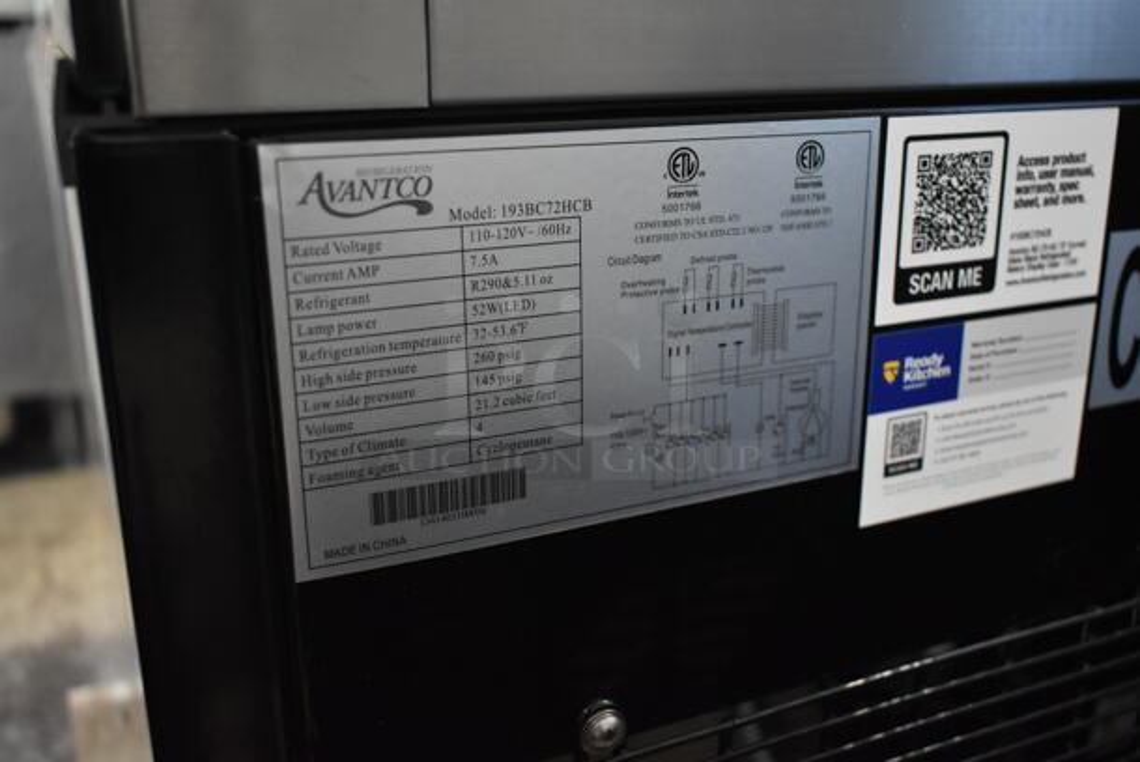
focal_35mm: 36
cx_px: 570
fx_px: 1141
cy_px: 381
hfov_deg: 53.1
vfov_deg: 37.0
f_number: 3.8
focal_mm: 24
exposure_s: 1/40
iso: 3200
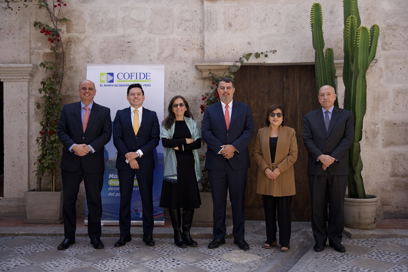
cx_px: 204
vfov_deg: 40.0
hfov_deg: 57.2
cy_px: 136
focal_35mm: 33
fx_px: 374
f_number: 2.8
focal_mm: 33
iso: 100
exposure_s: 1/640
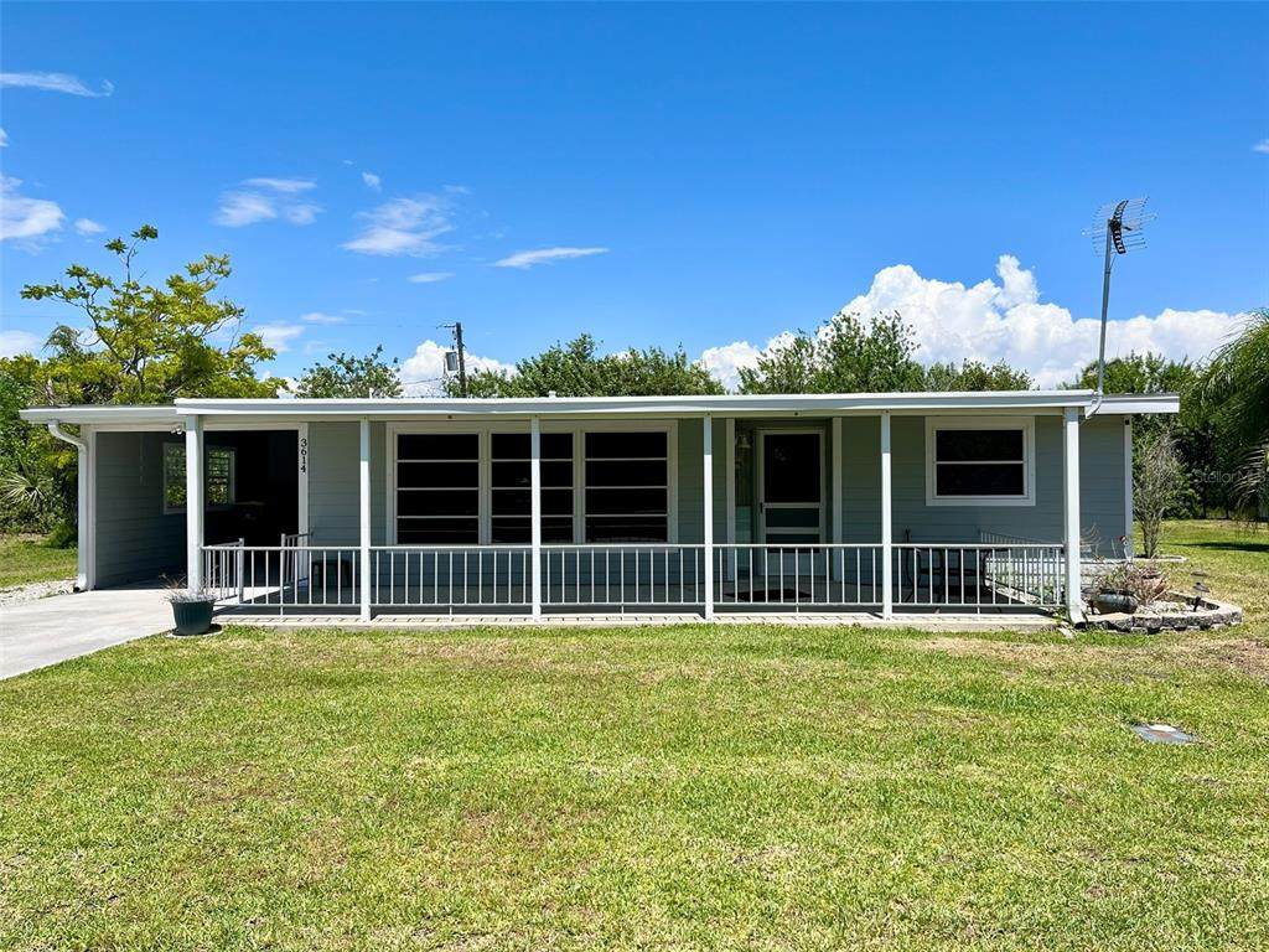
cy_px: 476
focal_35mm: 26
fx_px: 953
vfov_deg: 53.1
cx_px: 634
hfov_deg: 67.3
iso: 50
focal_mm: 5.1
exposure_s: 1/4149
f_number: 1.6
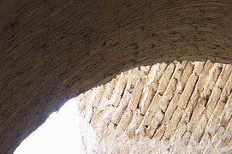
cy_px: 447
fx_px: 1294
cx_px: 342
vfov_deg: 6.3
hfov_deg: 9.9
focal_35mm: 201
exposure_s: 1/6
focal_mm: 34
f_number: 5.6
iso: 1600
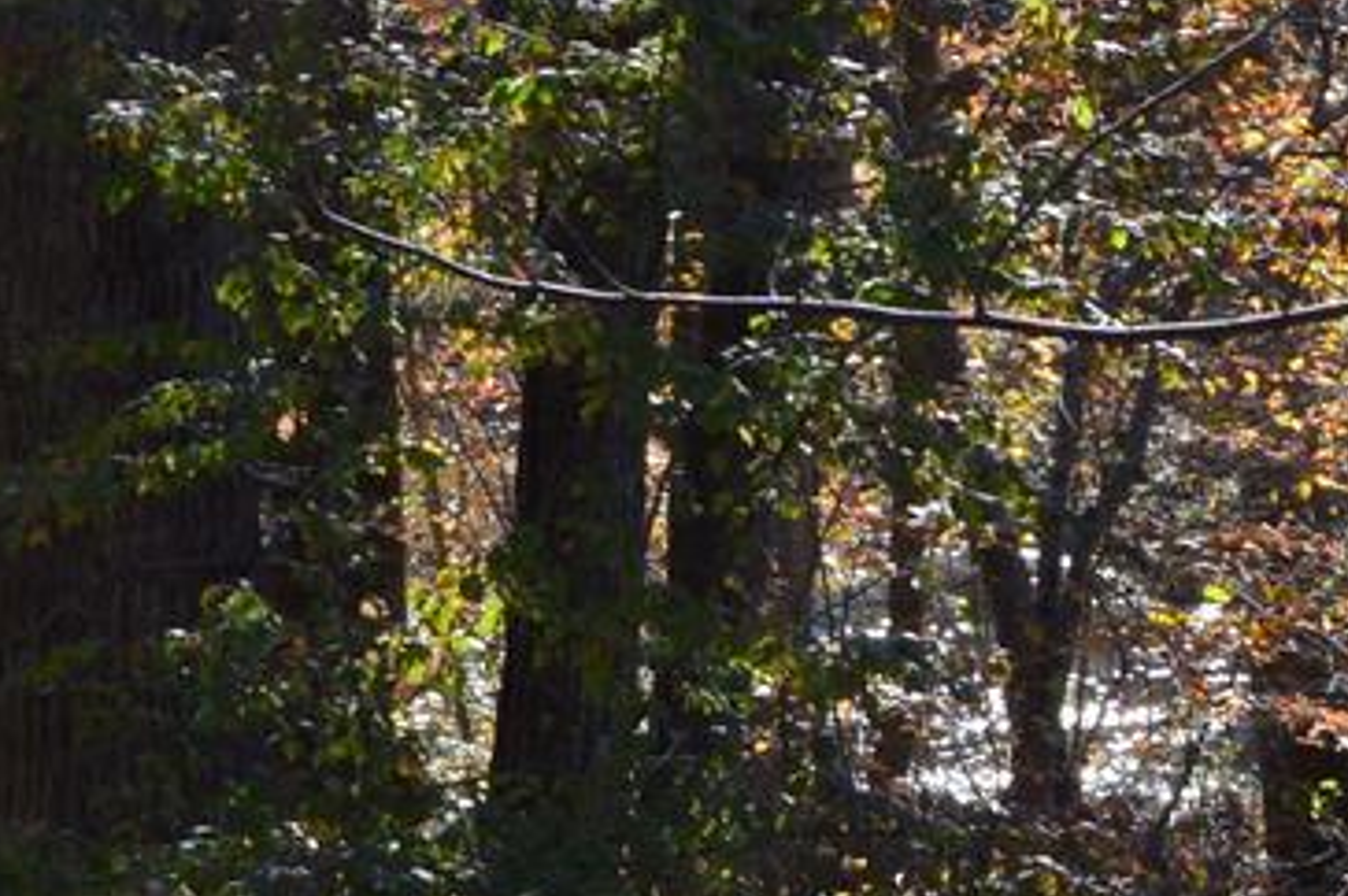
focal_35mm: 354
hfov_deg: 5.8
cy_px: 1024
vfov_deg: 3.9
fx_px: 13243
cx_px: 1800
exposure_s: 1/250
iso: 400
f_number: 10
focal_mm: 42
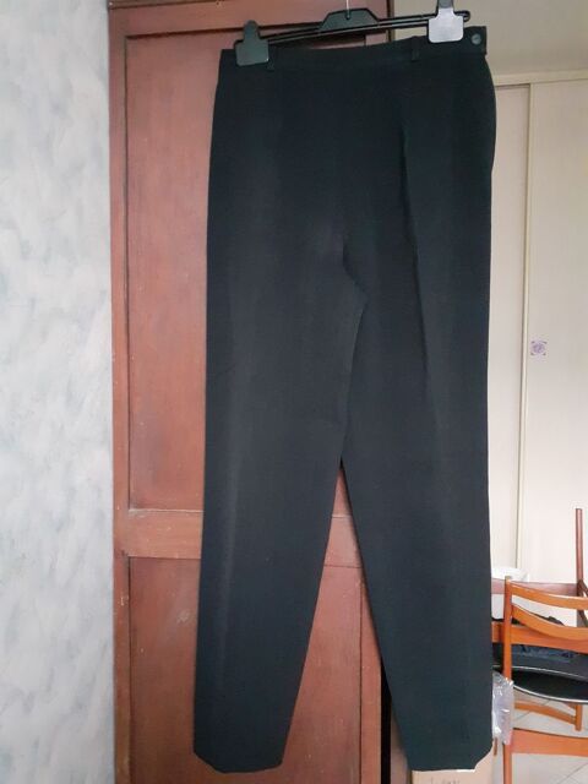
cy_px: 392
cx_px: 294
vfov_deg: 65.3
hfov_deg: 51.4
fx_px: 612
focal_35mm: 27
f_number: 1.9
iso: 1000
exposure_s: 1/17
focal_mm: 3.6
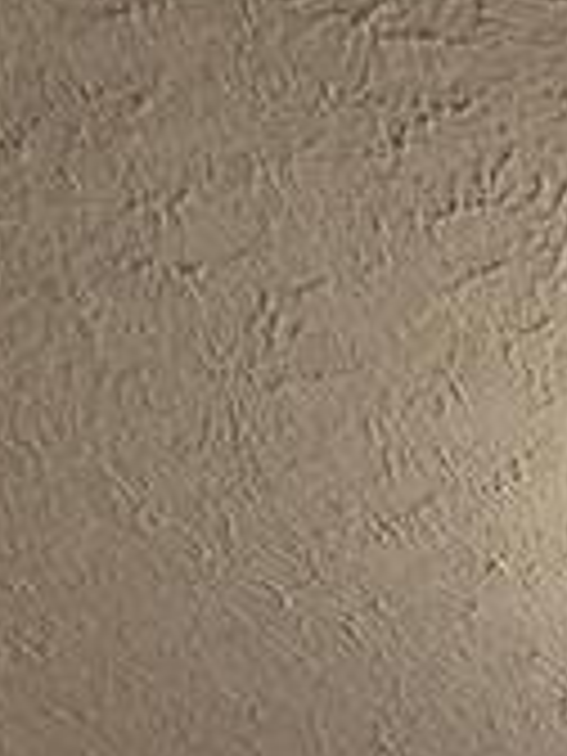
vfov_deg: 11.0
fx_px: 2031
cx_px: 1242
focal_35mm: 93
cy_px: 2349
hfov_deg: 13.1
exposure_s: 1/60
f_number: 2.2
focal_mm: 2.2
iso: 125
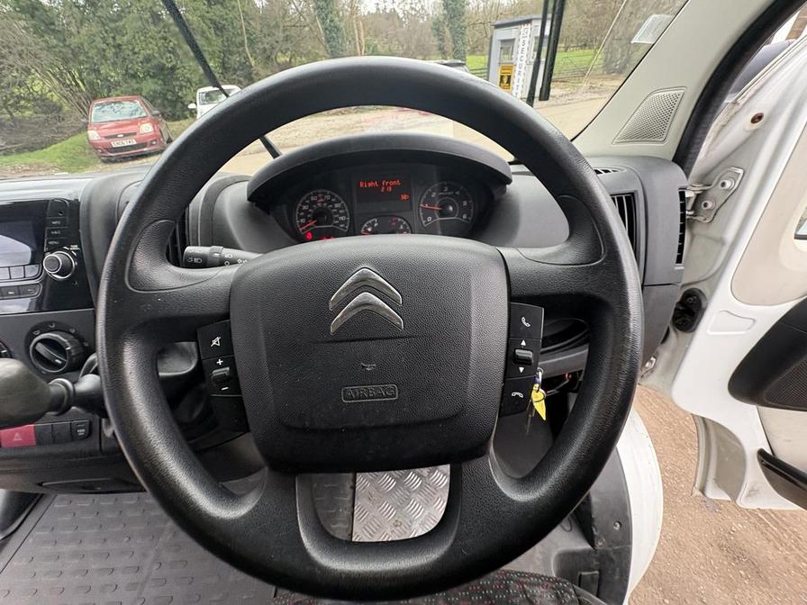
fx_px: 326
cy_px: 302
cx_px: 404
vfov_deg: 85.7
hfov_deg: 102.1
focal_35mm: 14
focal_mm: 2.22
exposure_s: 1/140
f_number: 2.2
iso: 125
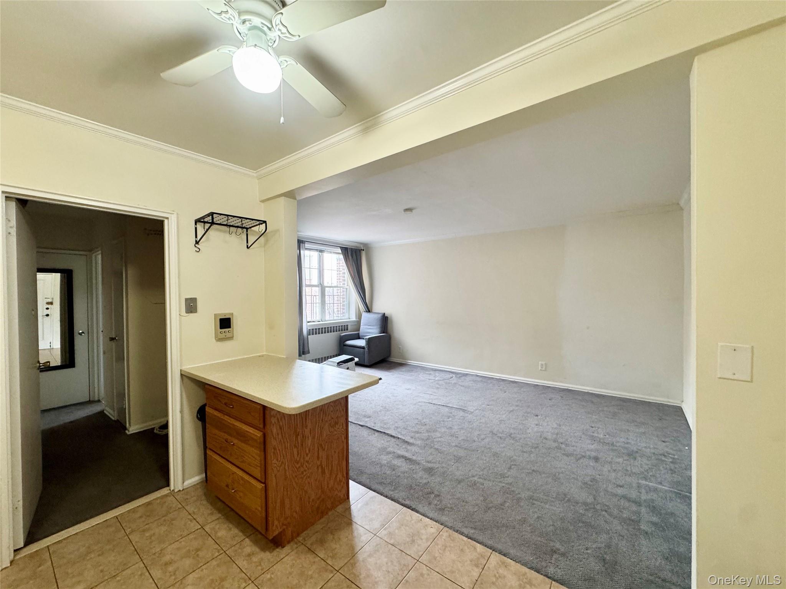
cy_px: 294
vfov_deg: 85.7
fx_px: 318
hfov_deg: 102.1
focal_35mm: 14
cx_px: 393
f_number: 2.2
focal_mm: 2.22
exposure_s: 1/60
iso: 320
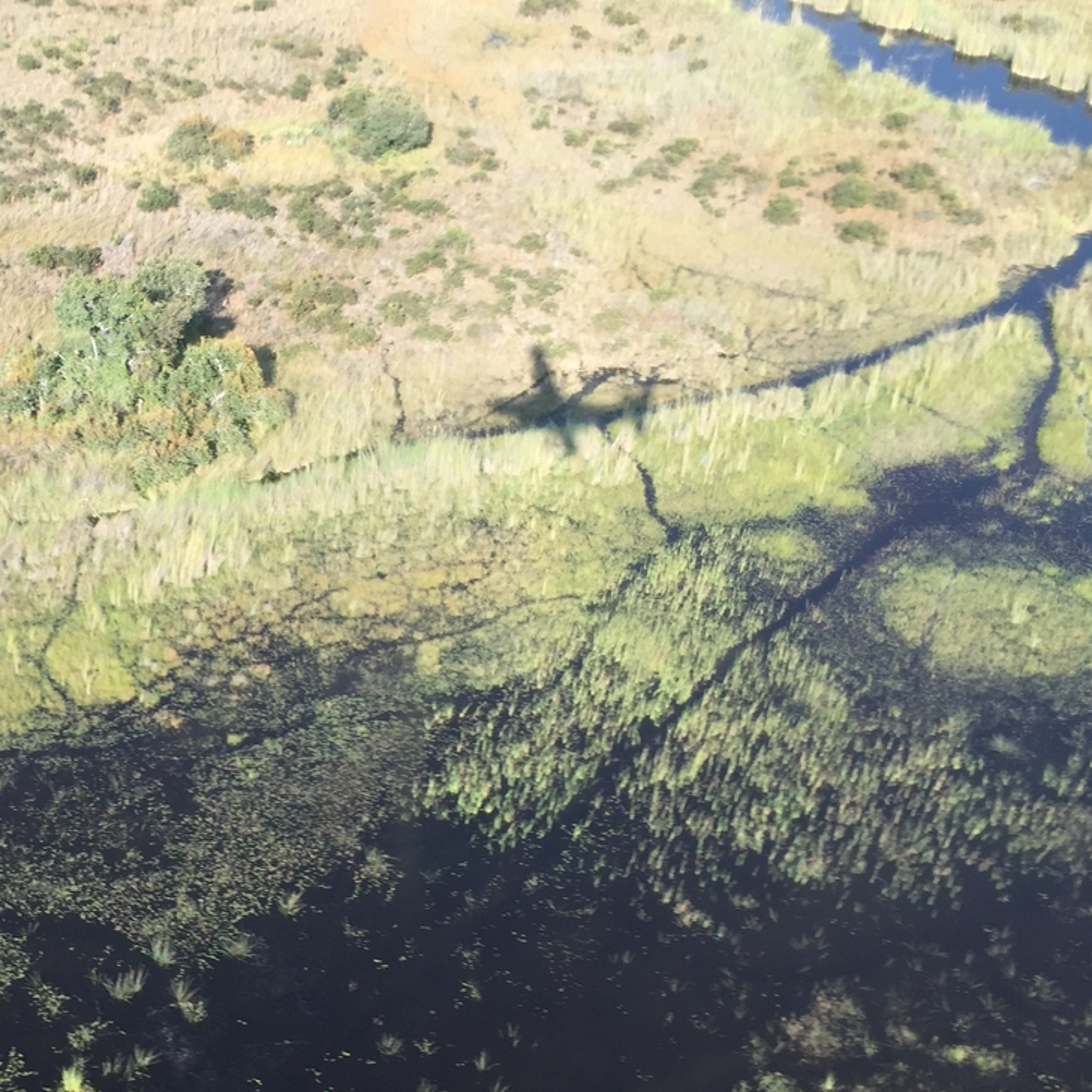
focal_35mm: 45
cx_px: 154
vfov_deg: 37.5
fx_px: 1606
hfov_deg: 35.8
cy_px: 626
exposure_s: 1/370
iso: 32
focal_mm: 4.15
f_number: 2.2
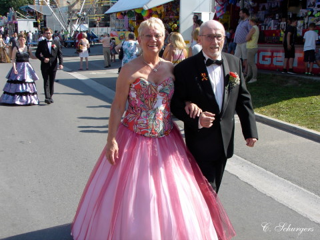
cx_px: 160
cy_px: 120
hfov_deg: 36.8
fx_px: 481
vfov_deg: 28.0
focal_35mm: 52
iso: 70
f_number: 5
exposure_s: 1/200
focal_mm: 8
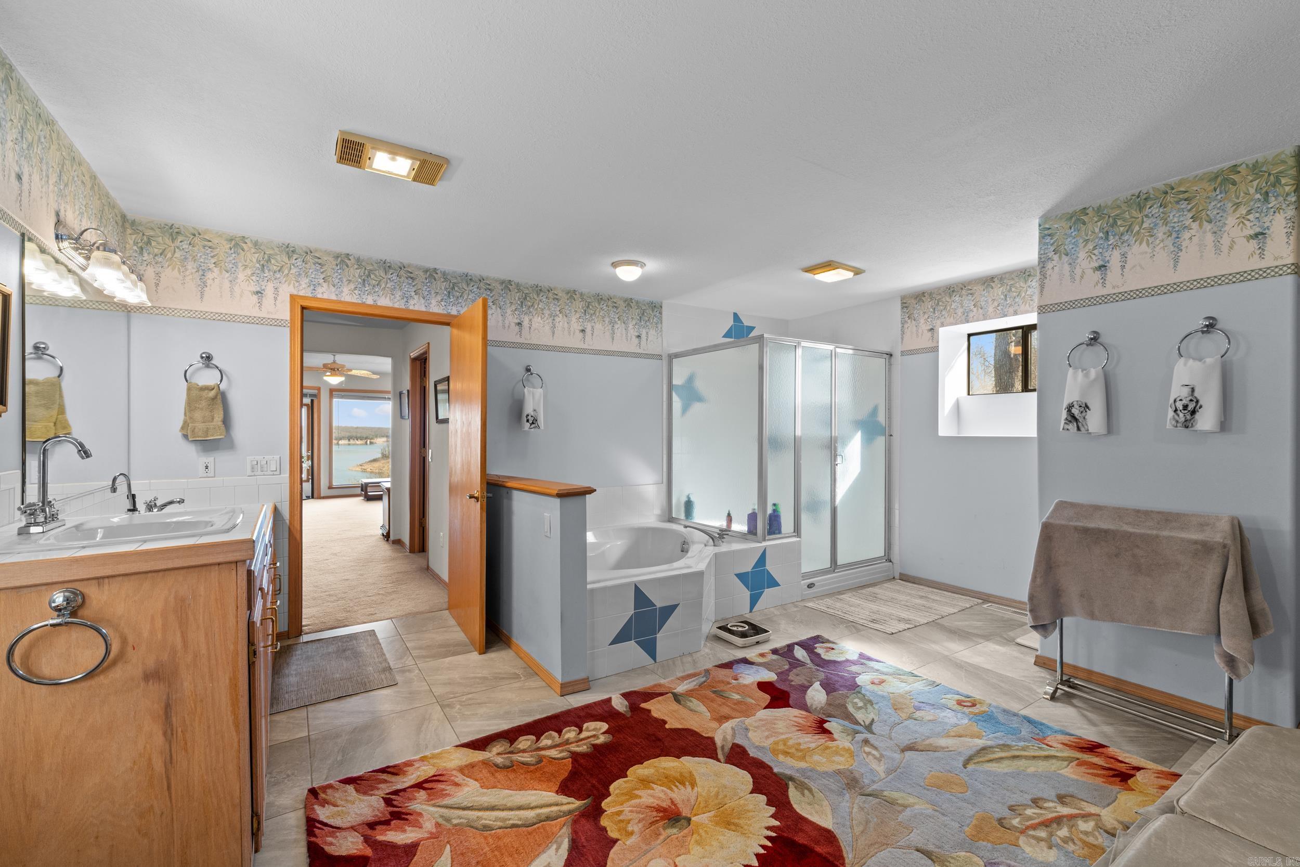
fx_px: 542
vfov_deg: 77.3
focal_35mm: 15
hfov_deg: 100.4
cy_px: 434
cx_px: 650
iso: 200
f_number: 9
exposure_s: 1/1.25
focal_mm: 10
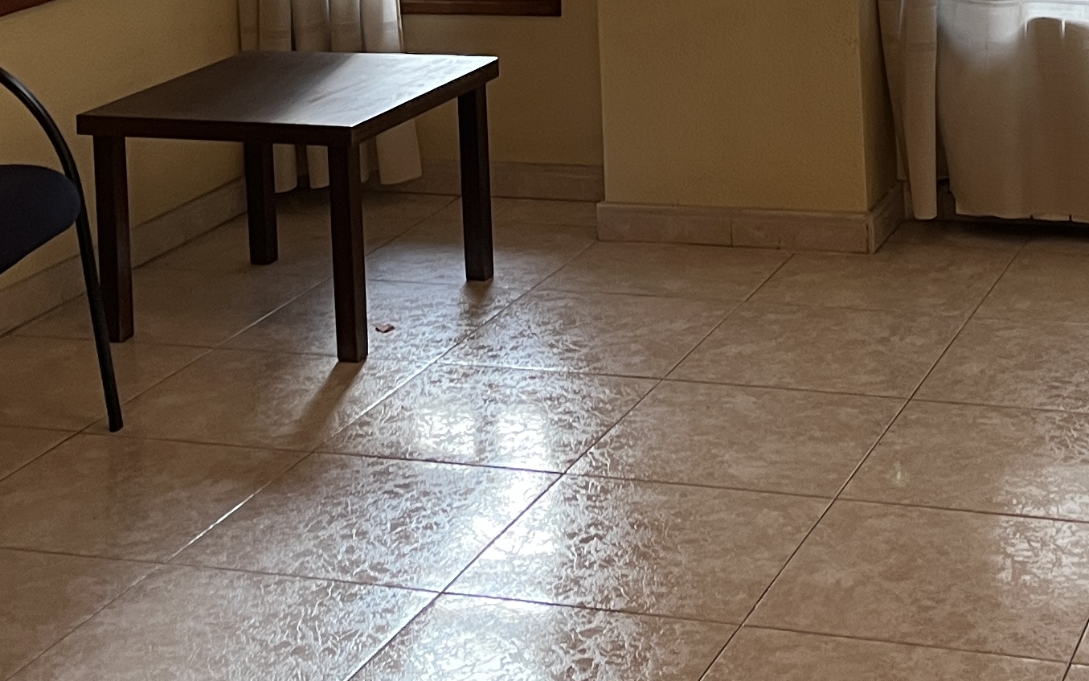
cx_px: 725
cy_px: -348
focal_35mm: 82
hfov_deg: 25.1
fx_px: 2434
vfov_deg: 14.8
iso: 100
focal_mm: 5.1
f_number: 1.6
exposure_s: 1/50
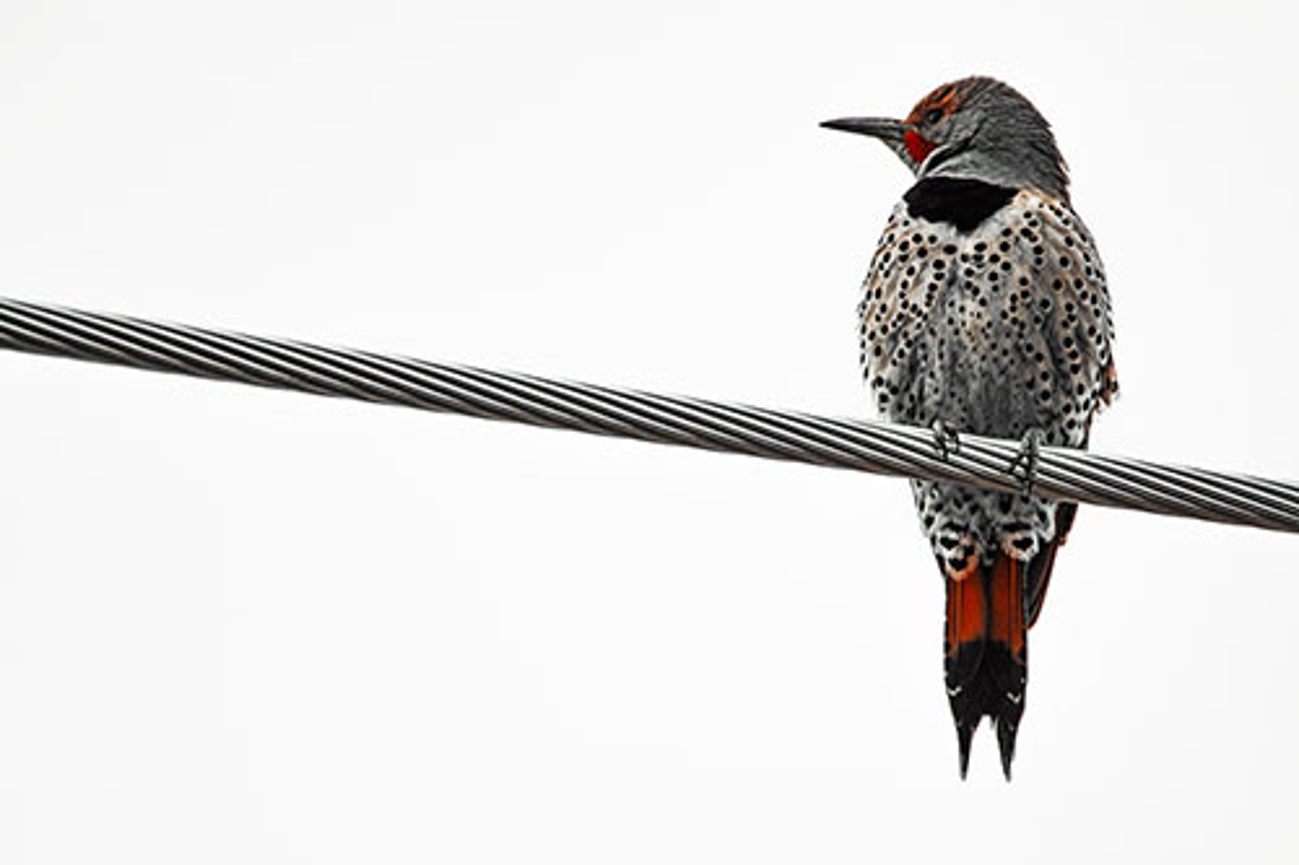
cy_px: 432
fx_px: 43283
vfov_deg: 1.1
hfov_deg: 1.7
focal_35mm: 1200
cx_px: 650
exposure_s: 1/1250
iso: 720
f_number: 13
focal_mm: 1200
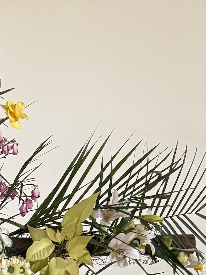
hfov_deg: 15.8
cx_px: -77
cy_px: 450
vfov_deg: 18.7
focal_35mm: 88
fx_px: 698
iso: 640
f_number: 1.78
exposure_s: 1/60
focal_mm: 6.76
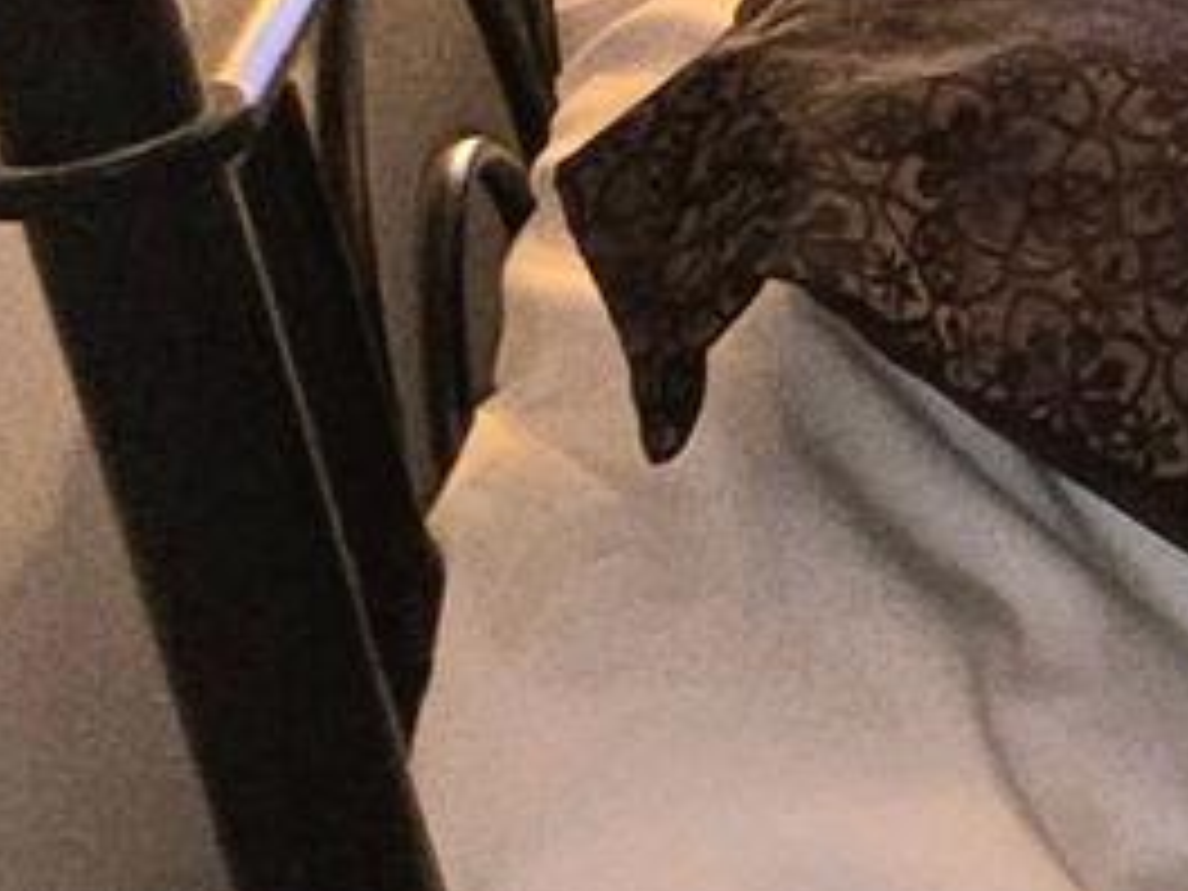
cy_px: -626
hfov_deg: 10.7
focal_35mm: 101
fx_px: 3466
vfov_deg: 13.4
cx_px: 3766
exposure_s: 1/60.2
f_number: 1.9
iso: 100
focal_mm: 2.2
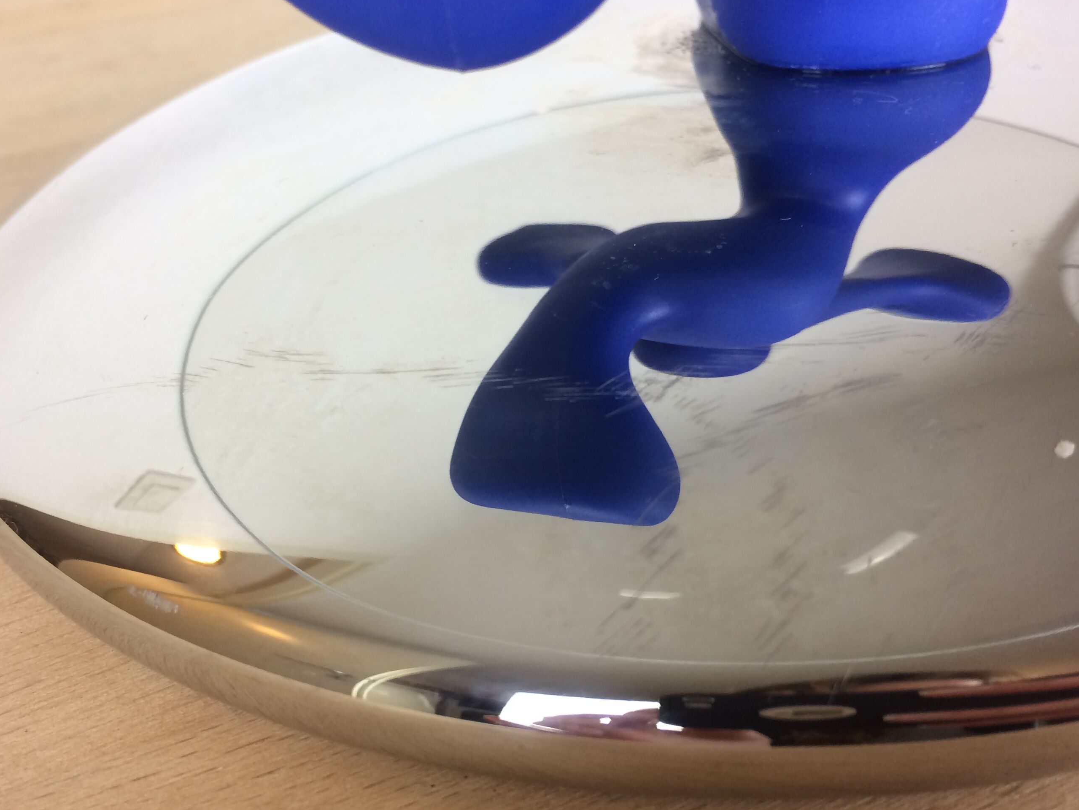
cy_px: 439
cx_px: 512
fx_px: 1153
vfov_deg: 38.6
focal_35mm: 37
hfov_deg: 50.1
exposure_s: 1/33
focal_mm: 4.15
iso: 50
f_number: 2.2
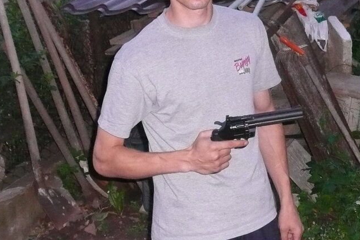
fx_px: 740
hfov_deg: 27.2
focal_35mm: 74
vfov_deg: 18.4
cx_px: 241
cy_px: 97
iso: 640
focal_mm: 6.2
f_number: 3.8
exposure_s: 1/30
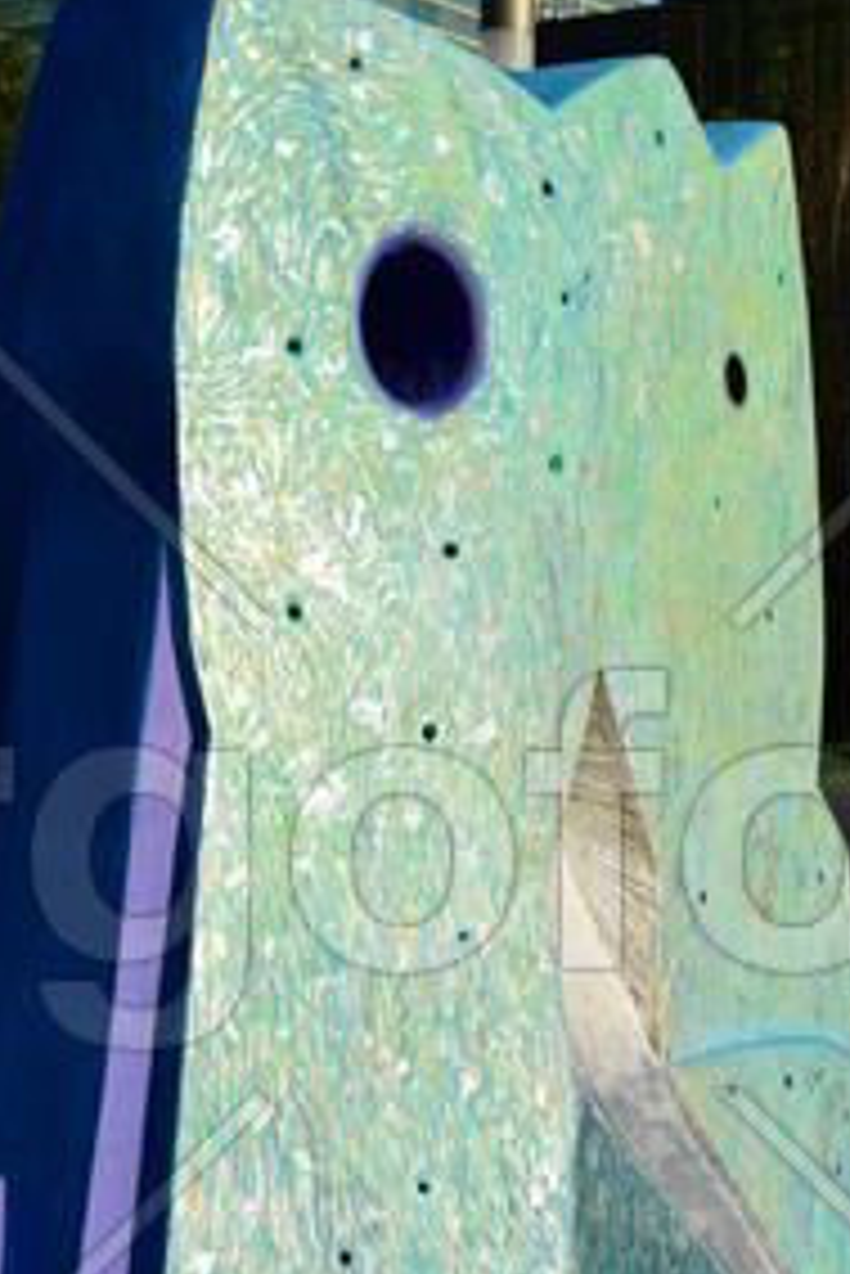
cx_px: 497
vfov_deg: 23.5
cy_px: 860
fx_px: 3042
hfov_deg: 15.9
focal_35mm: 86
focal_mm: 28
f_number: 8
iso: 100
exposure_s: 1/250
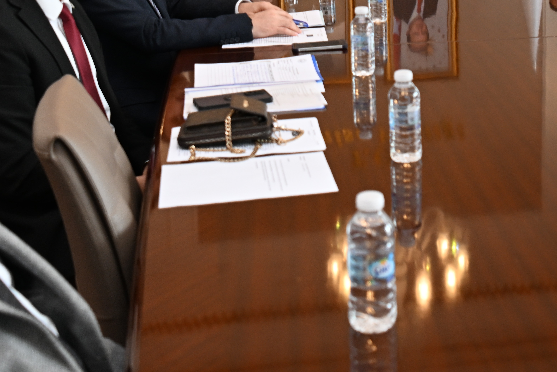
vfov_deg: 20.5
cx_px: 399
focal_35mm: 64
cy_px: -4
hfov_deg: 31.0
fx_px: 990
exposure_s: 1/125
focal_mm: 24
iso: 800
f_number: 4
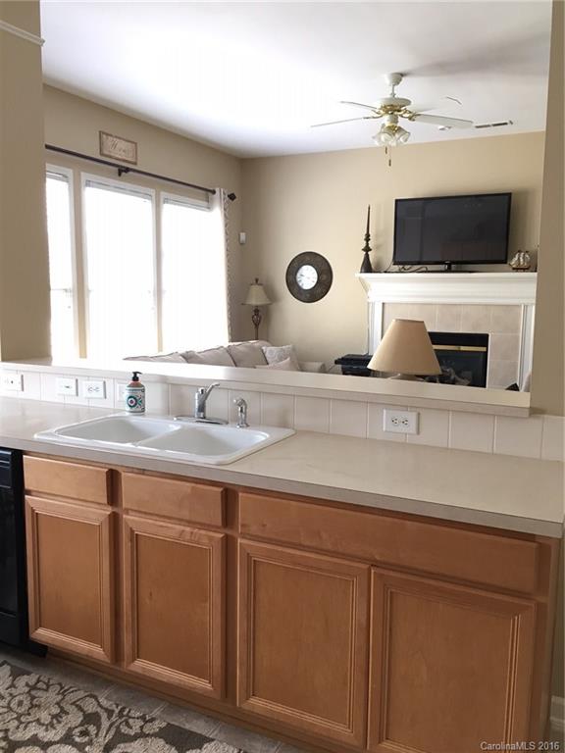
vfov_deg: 61.7
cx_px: 282
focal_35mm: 29
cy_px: 376
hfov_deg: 48.2
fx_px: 631
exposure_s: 1/30
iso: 64
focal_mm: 4.15
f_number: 2.2
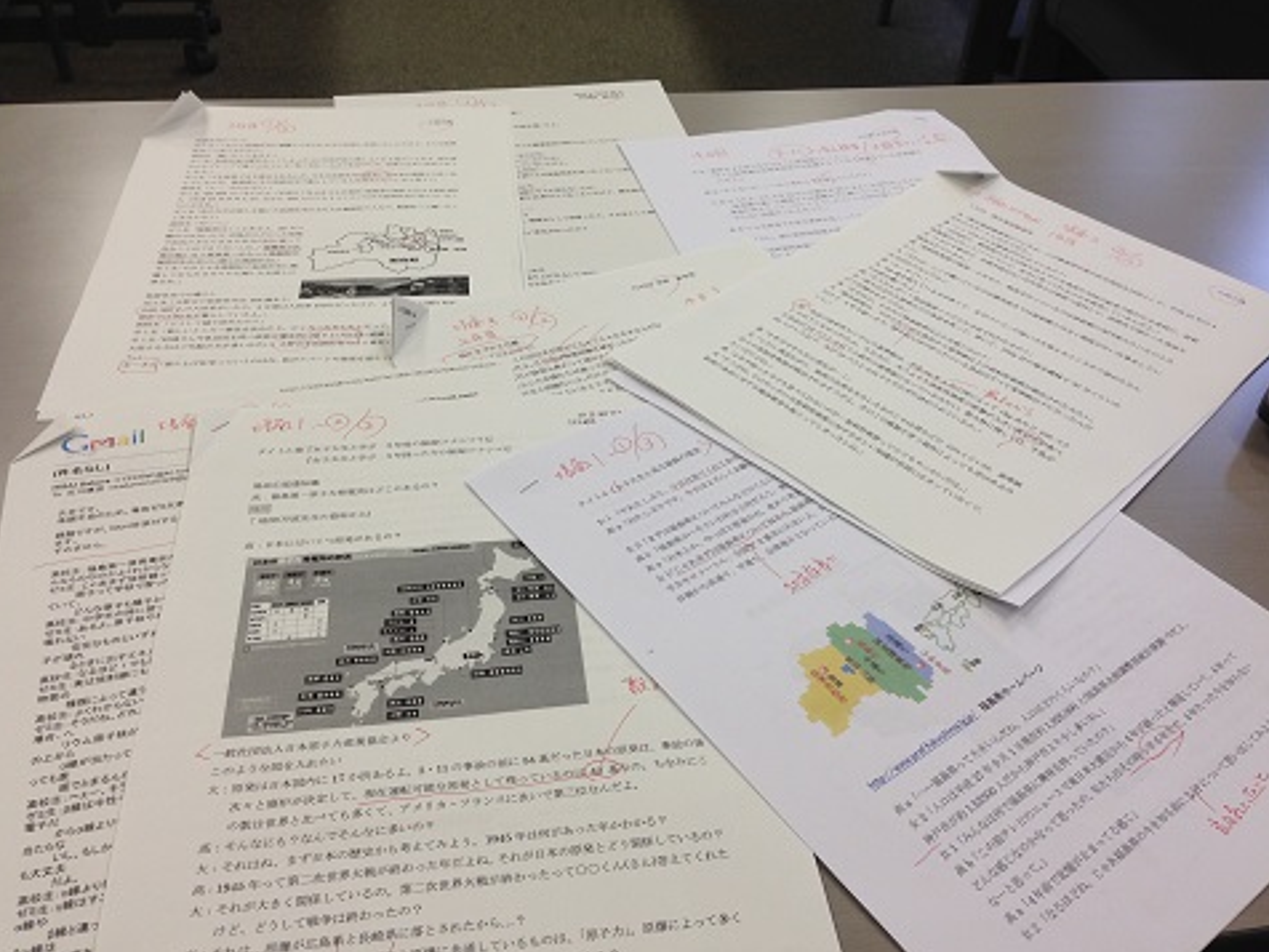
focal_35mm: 34
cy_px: 472
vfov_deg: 41.8
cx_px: 627
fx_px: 1246
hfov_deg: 54.0
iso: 50
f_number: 2.4
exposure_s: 1/40
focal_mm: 4.12
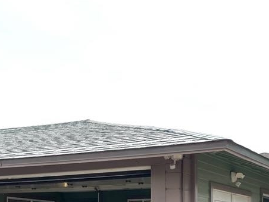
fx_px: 528
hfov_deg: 28.5
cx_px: 146
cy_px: 212
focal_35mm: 68
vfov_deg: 20.8
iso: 80
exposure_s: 1/1050
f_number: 1.78
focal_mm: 6.86
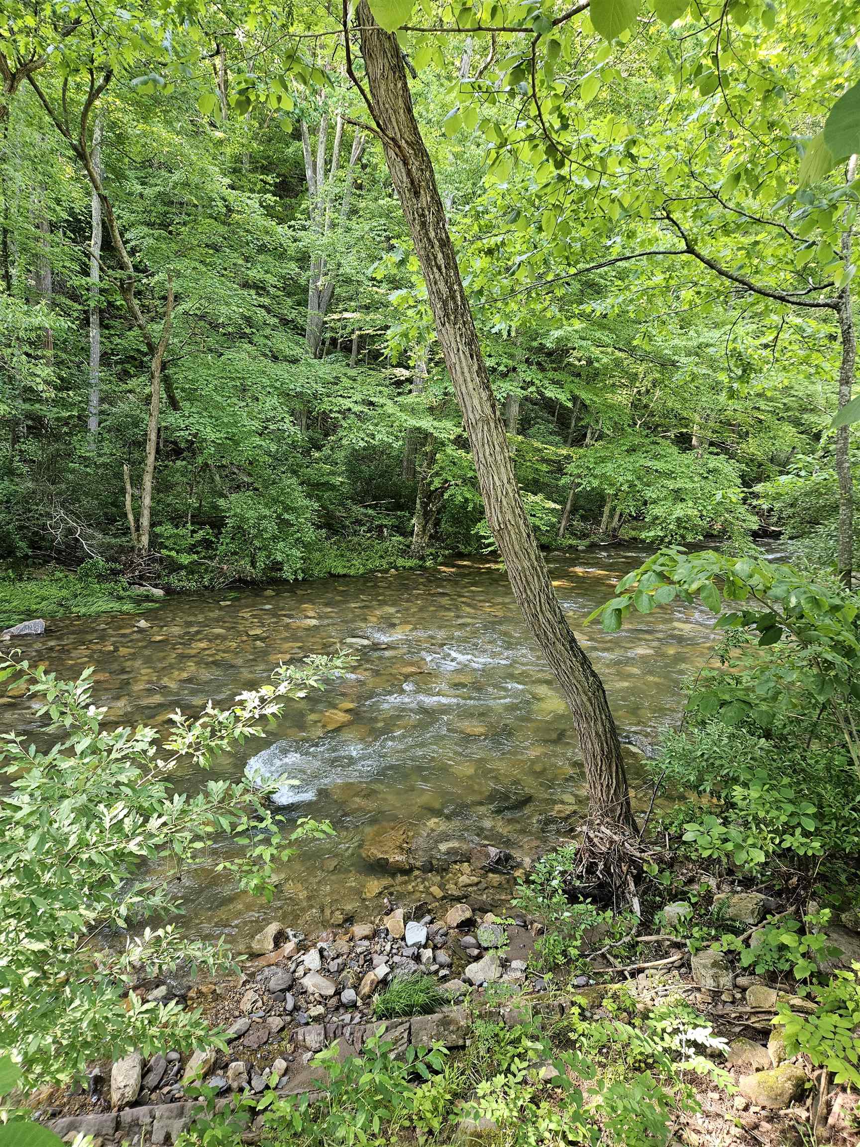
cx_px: 430
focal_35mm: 23
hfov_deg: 58.9
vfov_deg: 73.9
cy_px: 574
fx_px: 762
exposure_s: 1/120
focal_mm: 5.4
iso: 125
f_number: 1.8
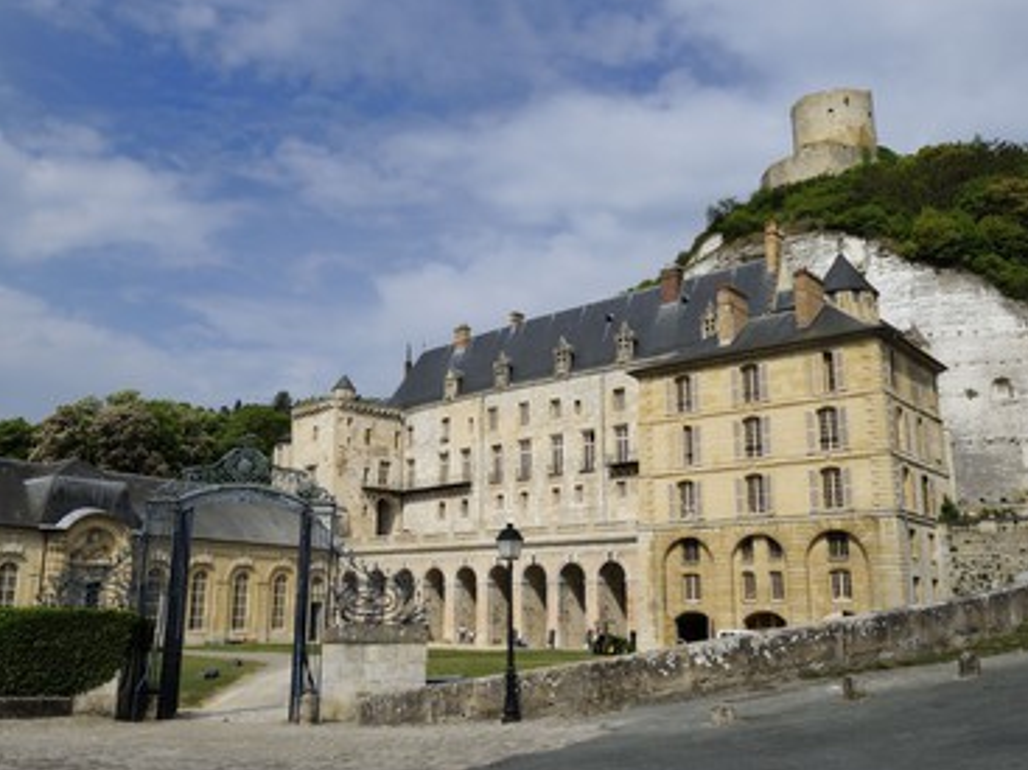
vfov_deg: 44.1
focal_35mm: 32
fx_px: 950
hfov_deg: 56.8
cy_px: 381
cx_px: 497
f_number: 16
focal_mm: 29
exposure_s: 1/200
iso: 200
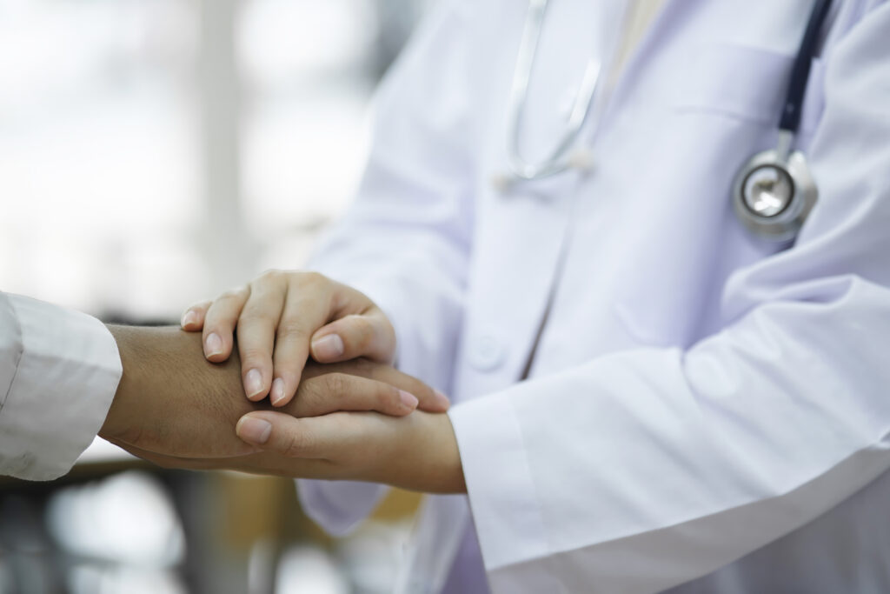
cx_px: 445
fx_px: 3165
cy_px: 297
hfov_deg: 16.0
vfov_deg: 10.7
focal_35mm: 128
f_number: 1.8
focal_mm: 85
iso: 250
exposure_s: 1/80
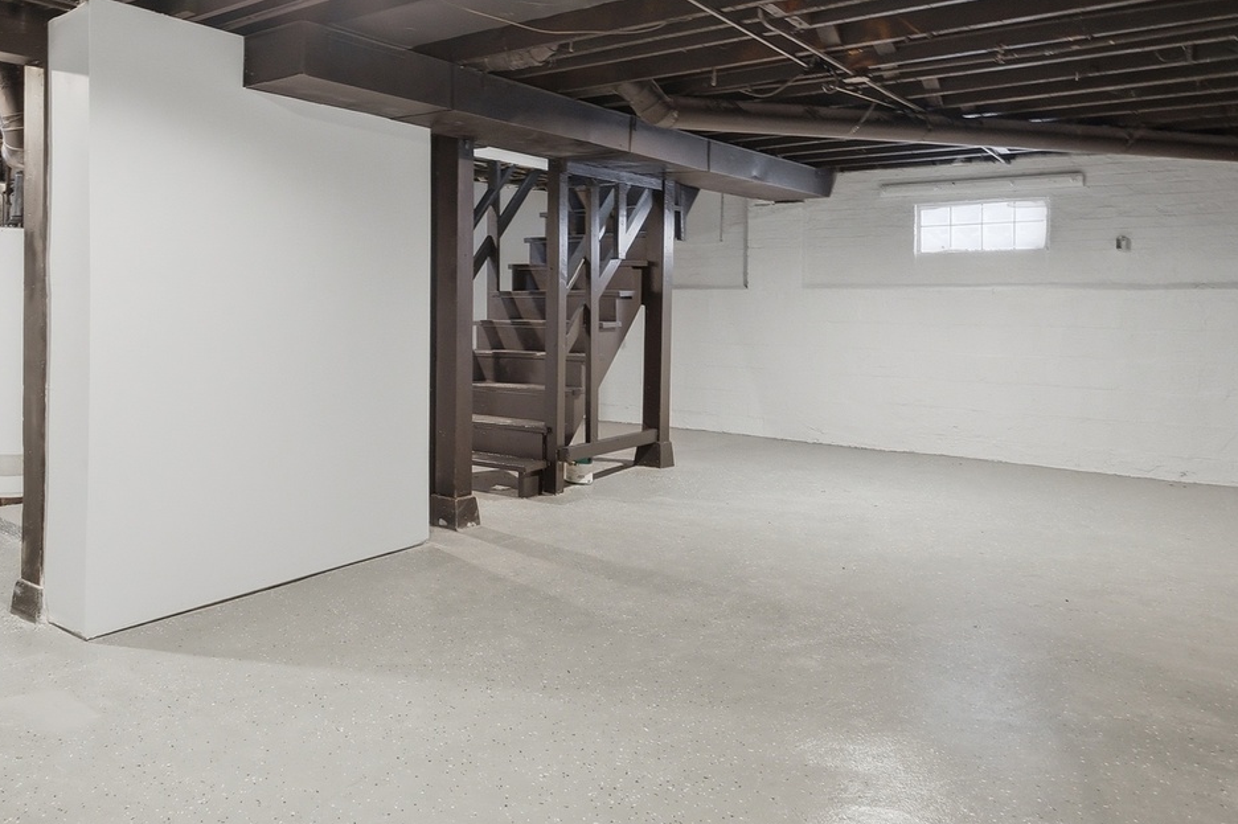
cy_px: 294
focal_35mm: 26
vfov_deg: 48.9
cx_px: 335
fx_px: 894
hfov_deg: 65.8
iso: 1250
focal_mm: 10
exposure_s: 1/70
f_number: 7.1
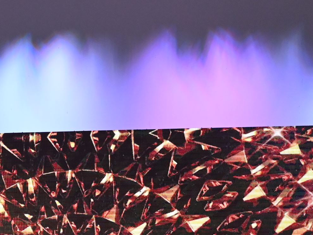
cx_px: -223
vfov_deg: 9.1
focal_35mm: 161
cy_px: 294
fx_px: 1456
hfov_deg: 11.5
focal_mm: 39
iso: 1600
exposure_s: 1/200
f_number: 4
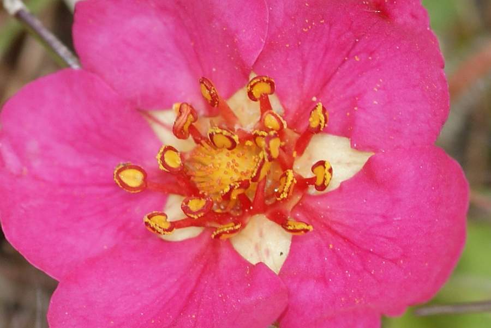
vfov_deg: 8.7
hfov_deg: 13.0
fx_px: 2150
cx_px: 246
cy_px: 164
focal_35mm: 158
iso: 200
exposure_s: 1/160
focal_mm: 105
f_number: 6.3
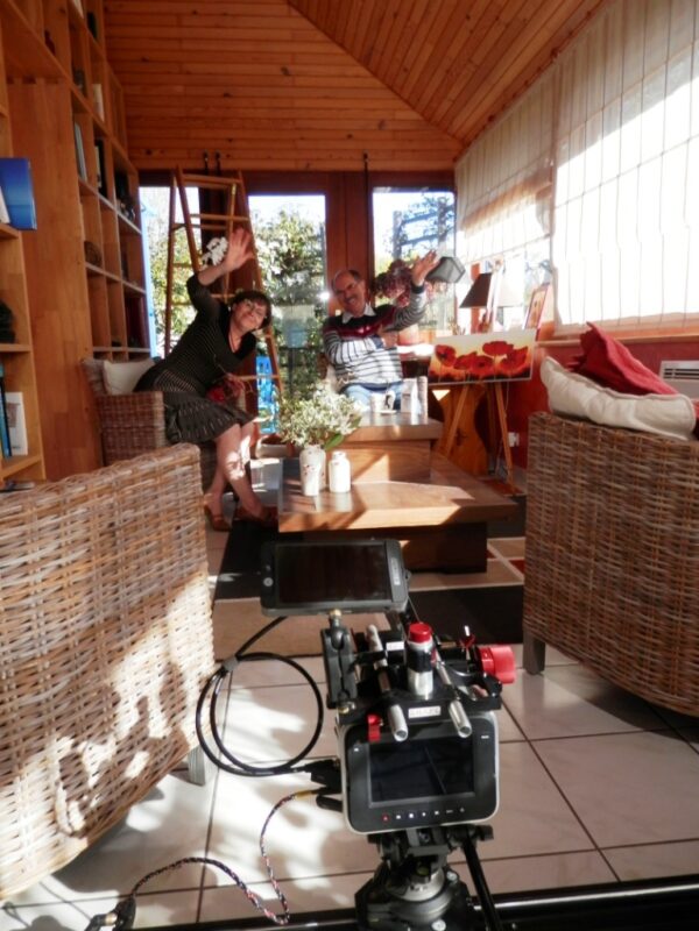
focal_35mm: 25
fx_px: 673
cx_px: 350
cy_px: 466
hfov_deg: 54.9
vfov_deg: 69.4
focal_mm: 4.5
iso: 80
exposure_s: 1/160
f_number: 3
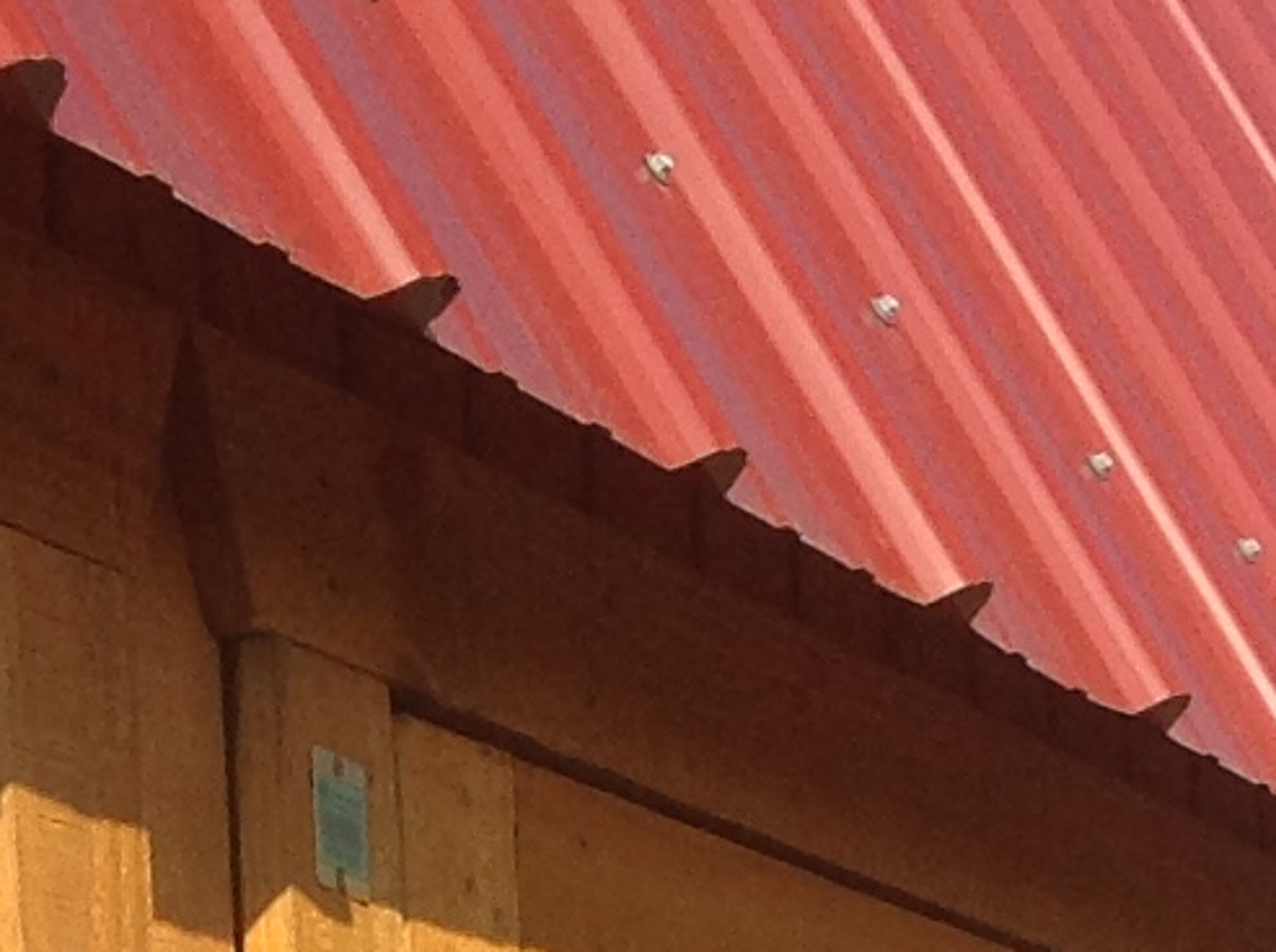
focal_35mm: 184
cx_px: 1009
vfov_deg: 7.5
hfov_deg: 10.7
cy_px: 2256
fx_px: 6771
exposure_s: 1/2016
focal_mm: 4.28
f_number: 2.4
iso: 50
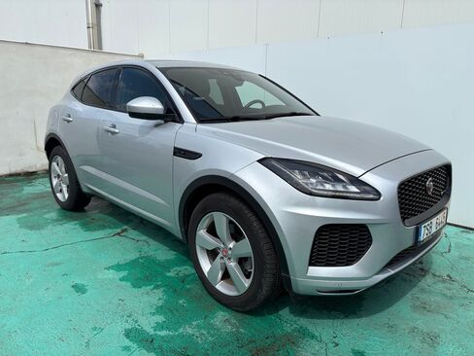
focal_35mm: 26
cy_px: 178
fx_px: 356
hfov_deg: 67.3
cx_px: 237
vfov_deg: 53.1
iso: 50
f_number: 1.6
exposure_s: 1/5814
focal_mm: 5.96
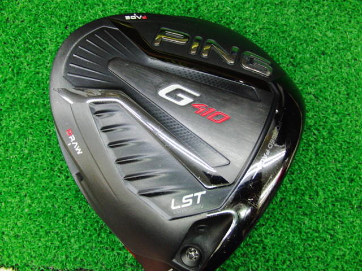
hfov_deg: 50.1
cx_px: 181
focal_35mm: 37
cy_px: 136
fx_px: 387
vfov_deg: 38.7
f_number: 3.6
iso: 400
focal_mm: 6.42
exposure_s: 1/25
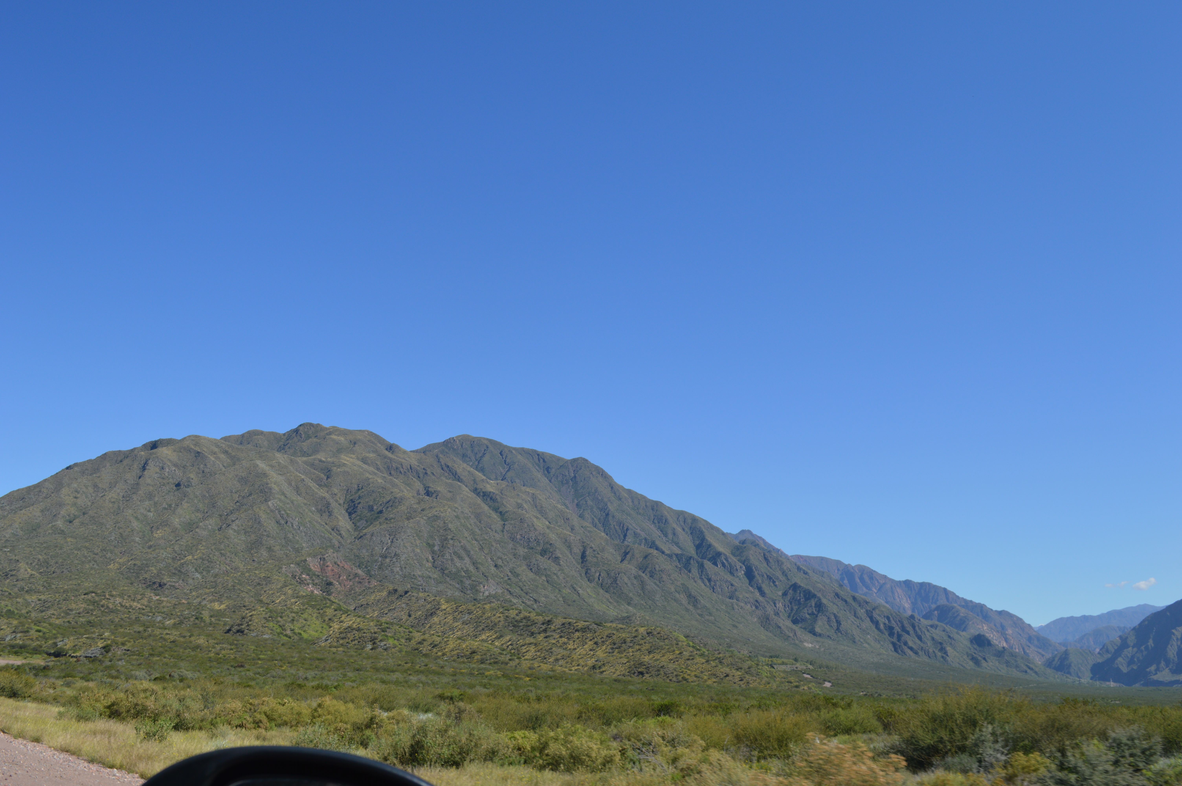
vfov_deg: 39.9
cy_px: 393
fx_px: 1083
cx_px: 591
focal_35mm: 33
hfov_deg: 57.3
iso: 100
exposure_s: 1/250
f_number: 8
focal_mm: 22
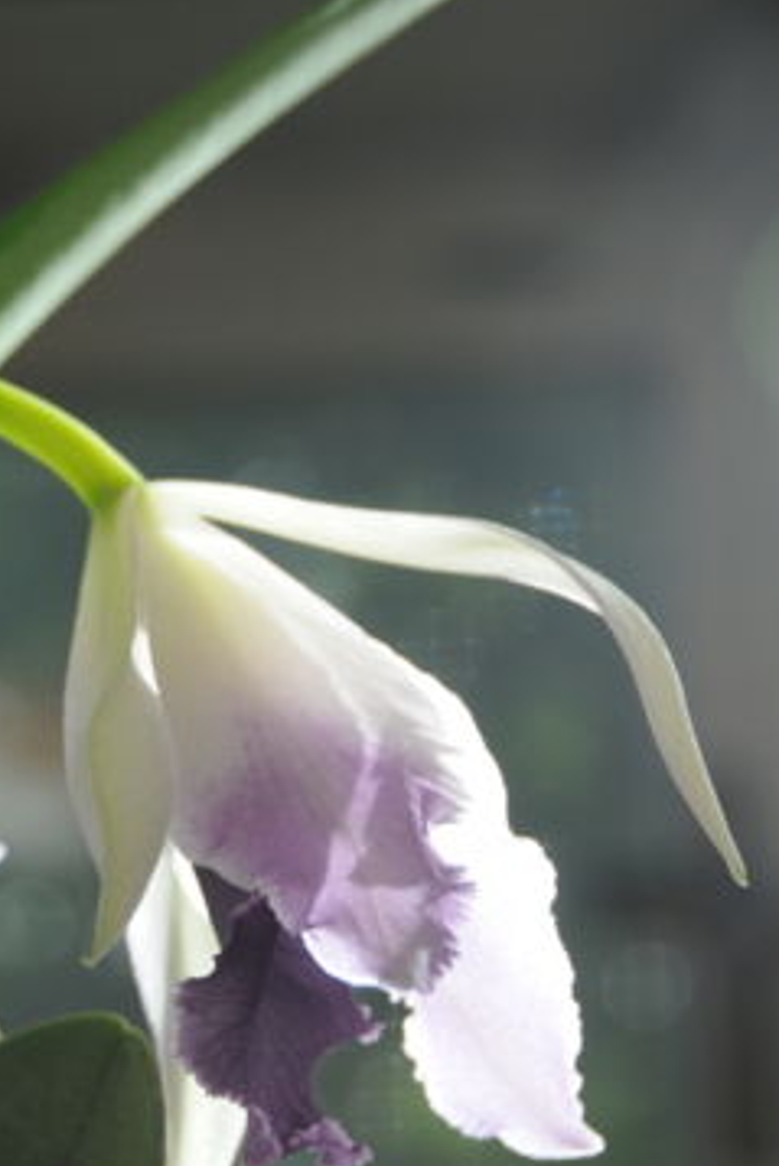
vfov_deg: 11.8
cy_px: 539
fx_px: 5642
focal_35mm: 174
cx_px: 91
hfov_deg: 7.9
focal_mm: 52
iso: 200
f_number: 5.6
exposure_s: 1/200
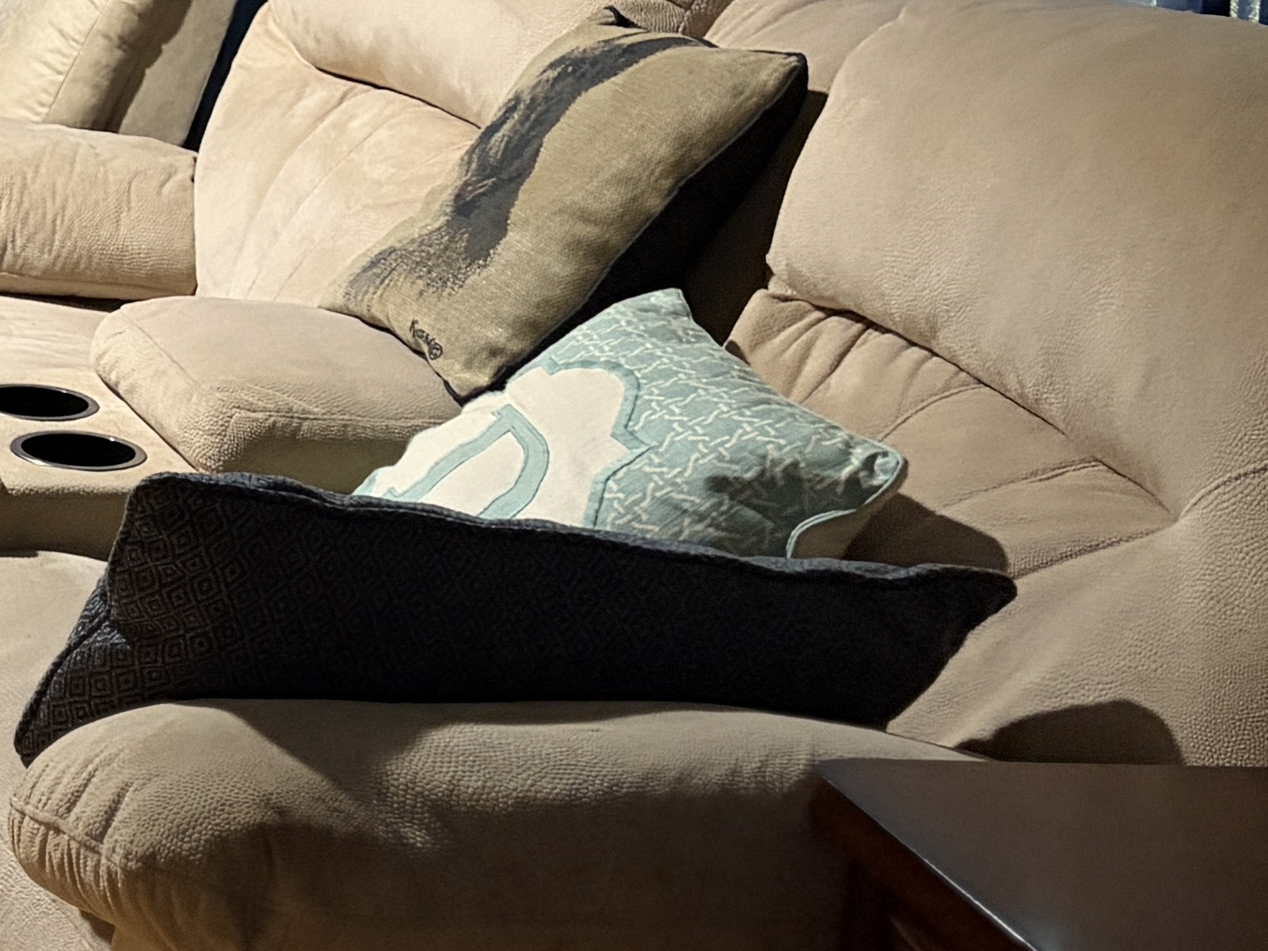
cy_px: 110
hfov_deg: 18.6
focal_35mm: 88
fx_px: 3223
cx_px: -839
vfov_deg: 16.6
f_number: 1.6
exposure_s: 1/40
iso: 640
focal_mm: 5.96
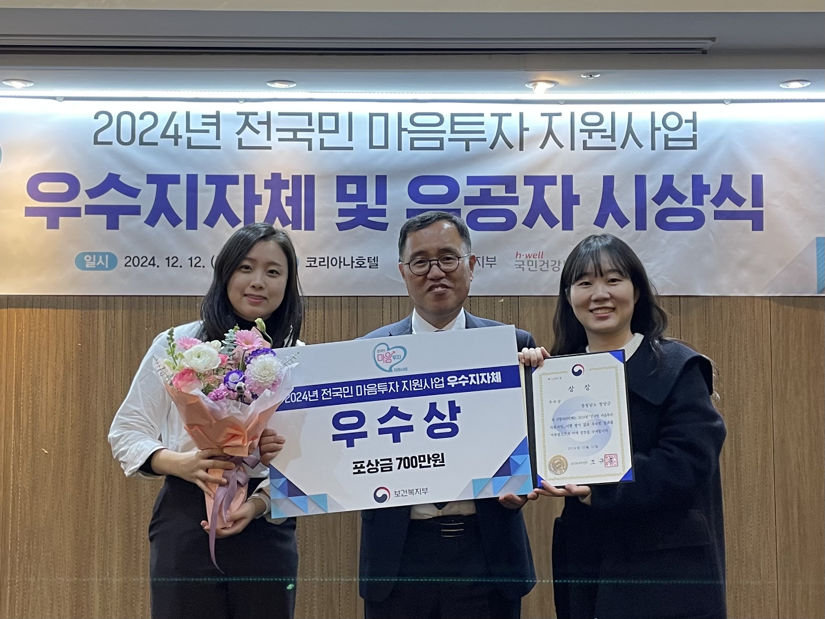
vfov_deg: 53.1
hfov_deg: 67.3
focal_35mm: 26
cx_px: 412
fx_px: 620
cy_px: 310
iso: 100
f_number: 1.6
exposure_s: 1/60
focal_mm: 4.2
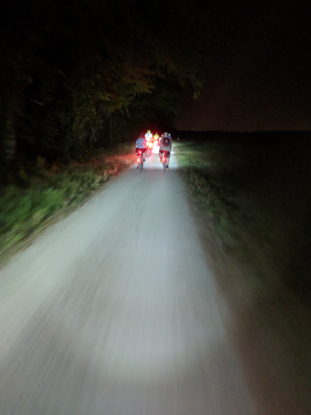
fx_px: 323
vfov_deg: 65.3
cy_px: 208
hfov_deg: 51.4
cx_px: 156
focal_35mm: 27
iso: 1577
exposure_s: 1/17.1
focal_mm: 4.44
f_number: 1.8
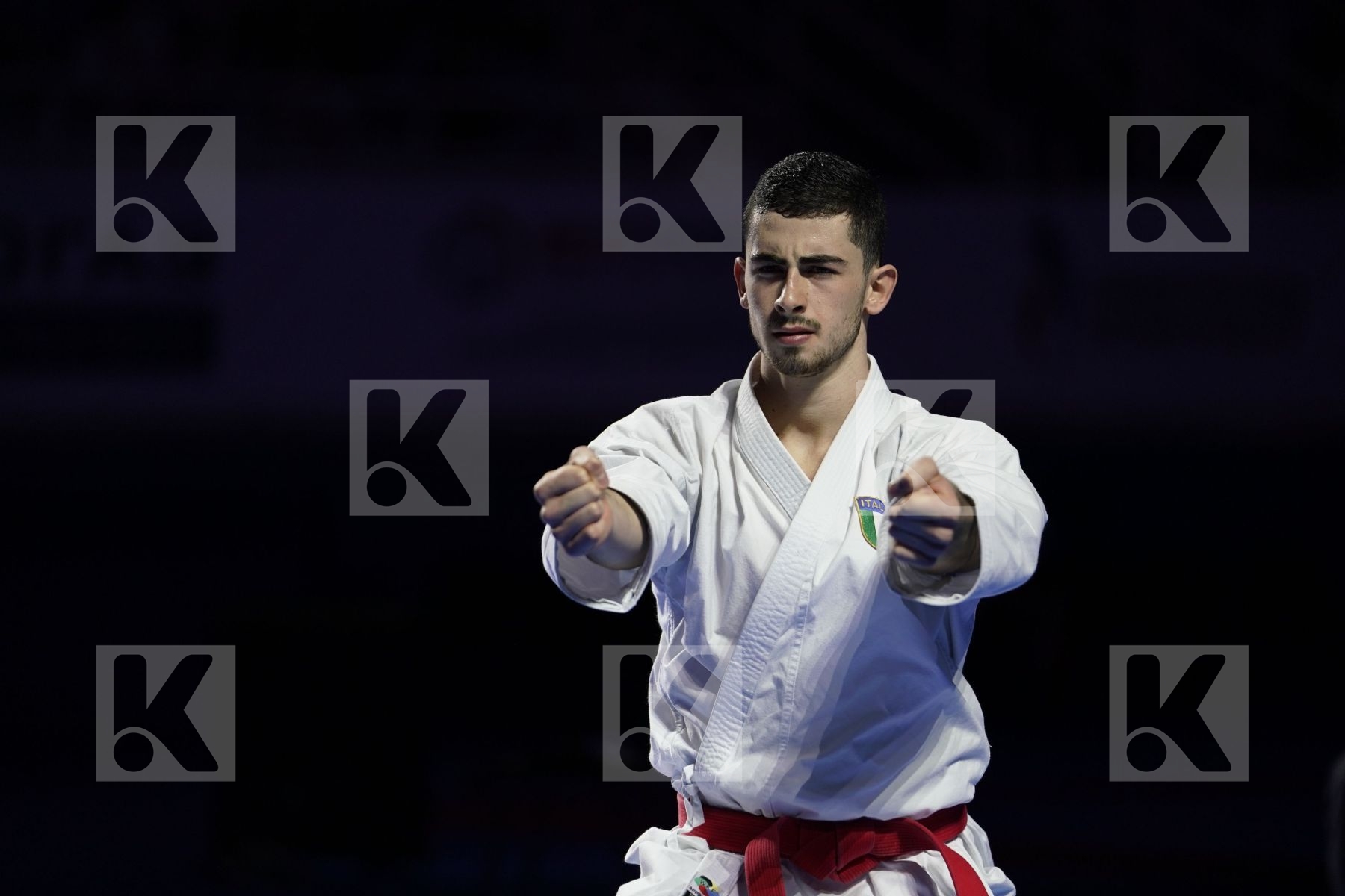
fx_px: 7472
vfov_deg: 6.9
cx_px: 672
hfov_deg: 10.3
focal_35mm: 200
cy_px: 448
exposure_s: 1/500
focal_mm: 200
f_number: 2.8
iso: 500
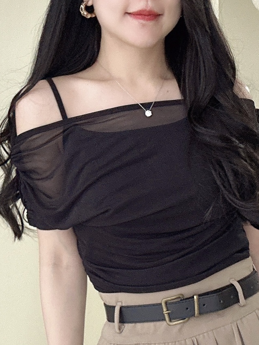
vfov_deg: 29.2
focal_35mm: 65
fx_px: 648
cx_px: 154
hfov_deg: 22.6
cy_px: 269
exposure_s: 1/60
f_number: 1.9
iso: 160
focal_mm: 2.69
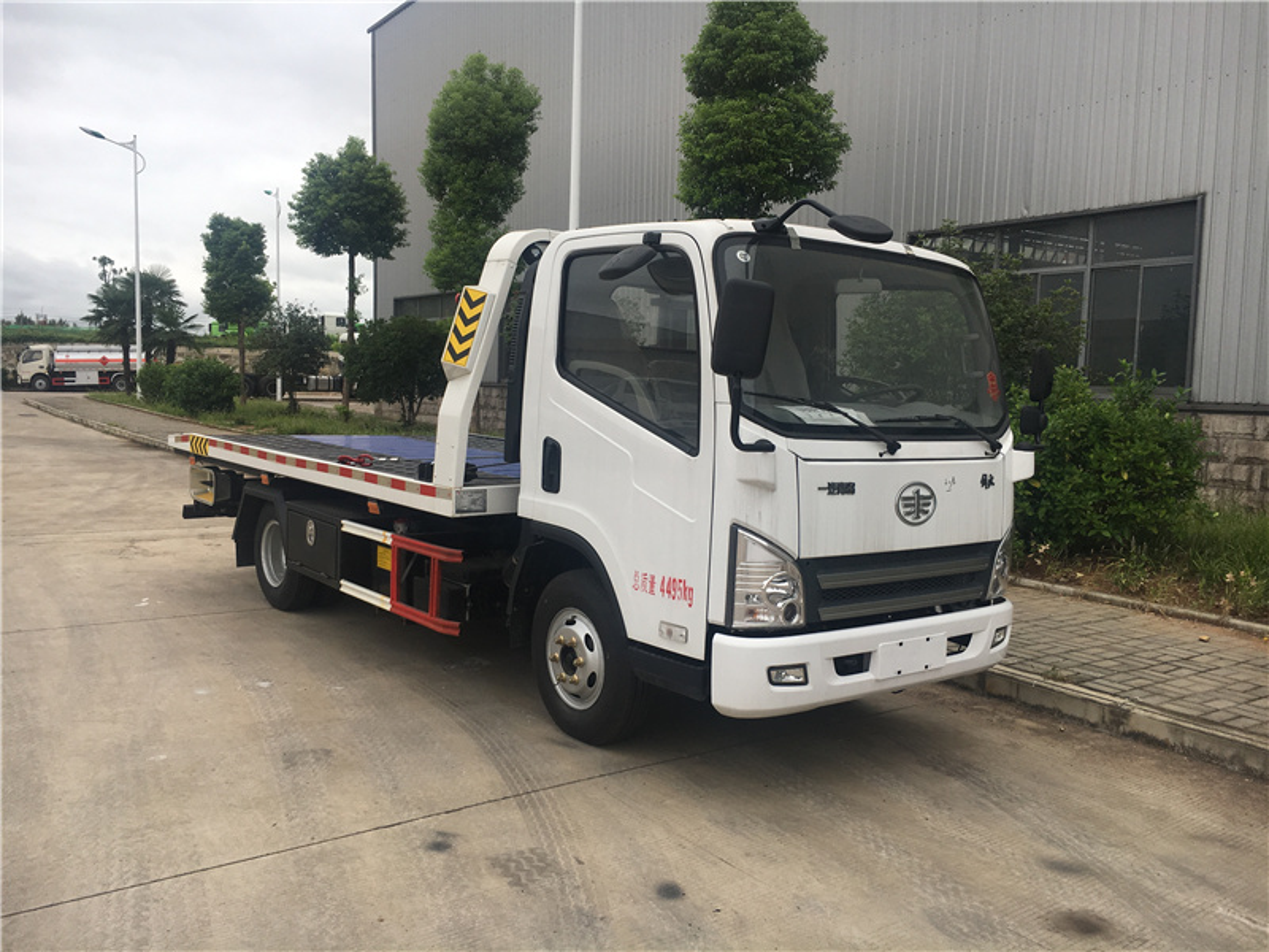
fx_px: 1063
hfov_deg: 61.7
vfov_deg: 48.2
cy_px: 476
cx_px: 634
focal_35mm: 29
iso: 25
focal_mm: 4.15
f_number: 2.2
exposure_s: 1/496
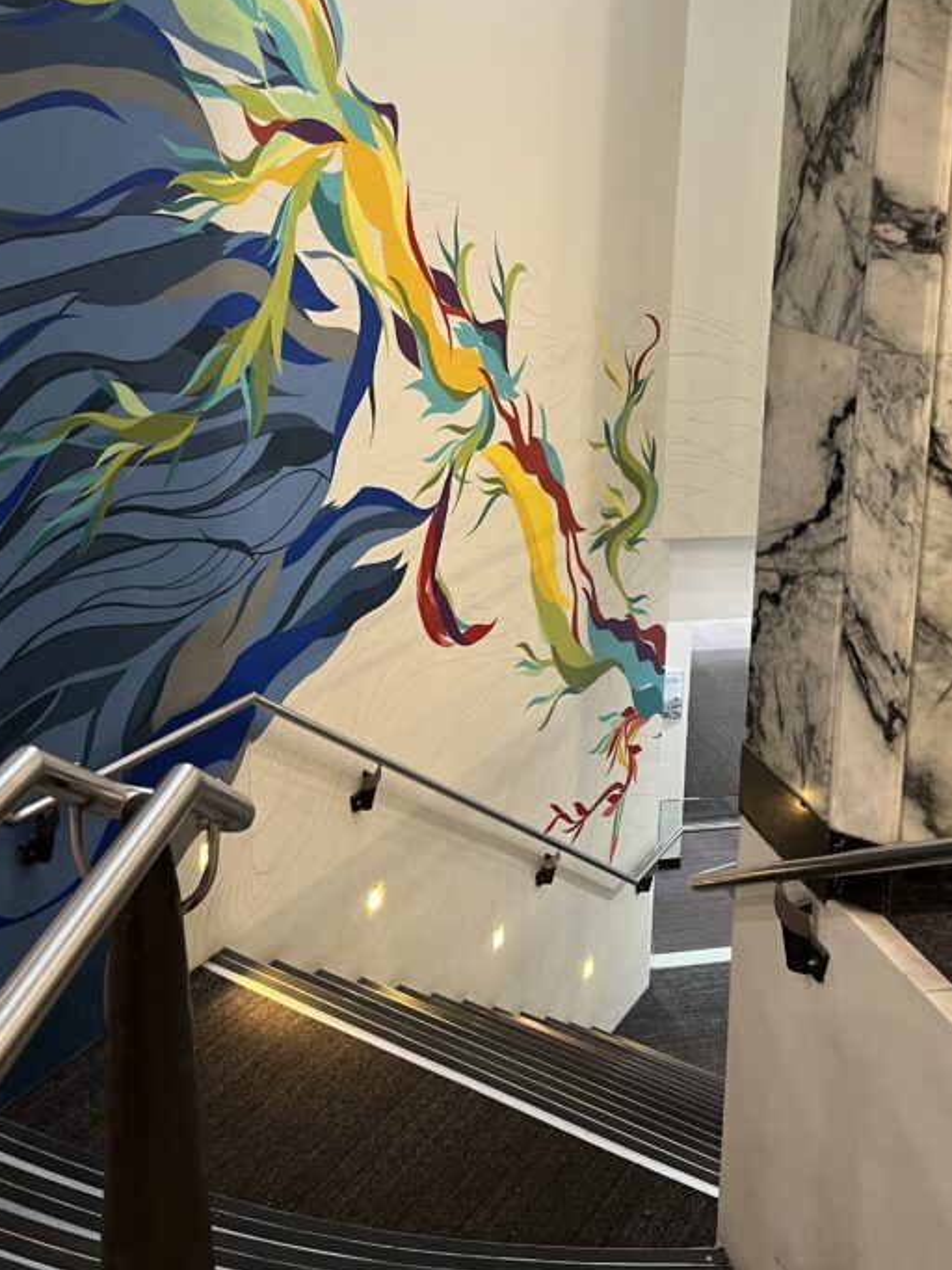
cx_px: 416
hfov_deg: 36.8
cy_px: 350
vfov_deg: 46.5
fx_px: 1431
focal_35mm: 39
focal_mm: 5.1
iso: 100
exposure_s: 1/50
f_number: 1.6
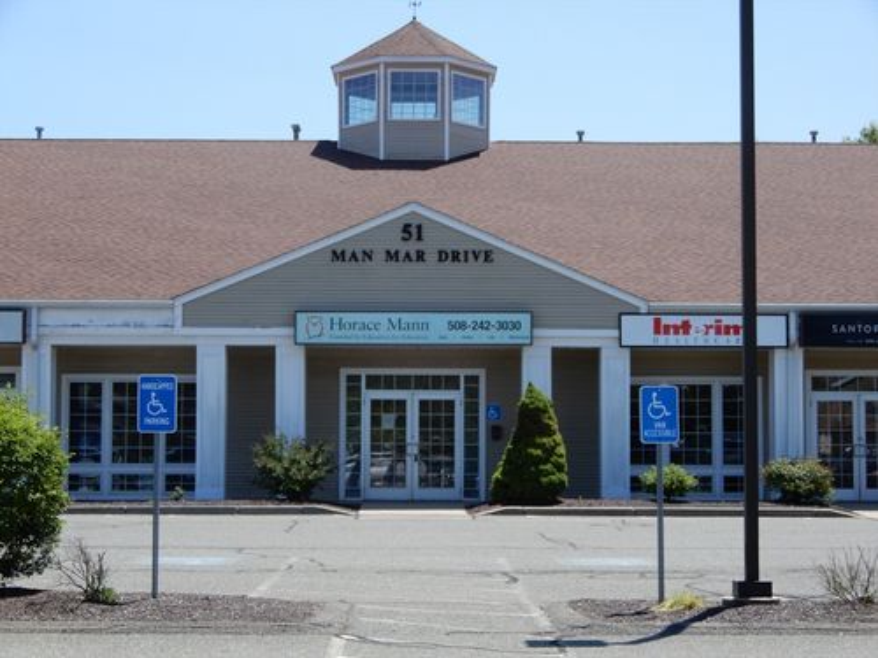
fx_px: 1775
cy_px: 329
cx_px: 439
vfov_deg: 21.0
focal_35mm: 70
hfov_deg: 27.8
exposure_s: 1/500
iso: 80
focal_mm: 12.5
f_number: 4.5
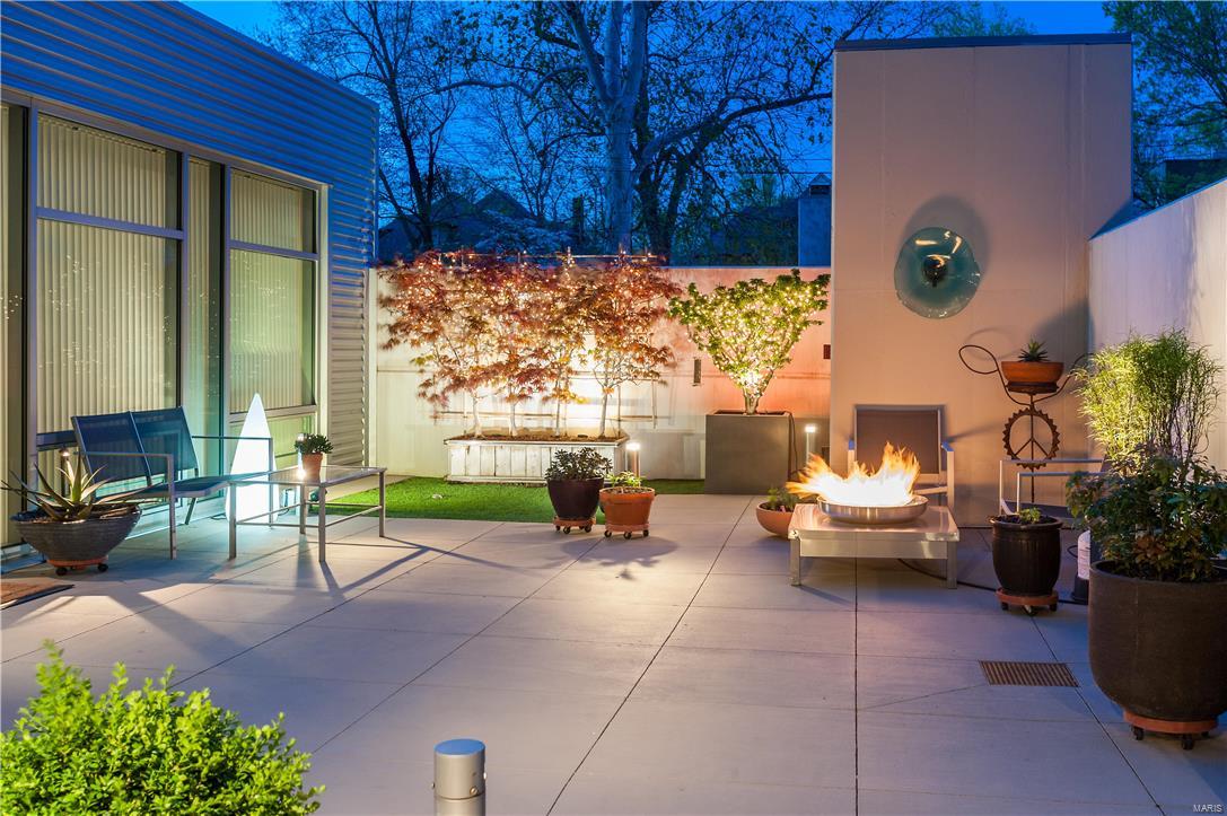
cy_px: 408
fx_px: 1192
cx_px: 614
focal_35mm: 35
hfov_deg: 54.5
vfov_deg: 37.8
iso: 320
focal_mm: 35
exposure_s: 2.5
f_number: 7.1
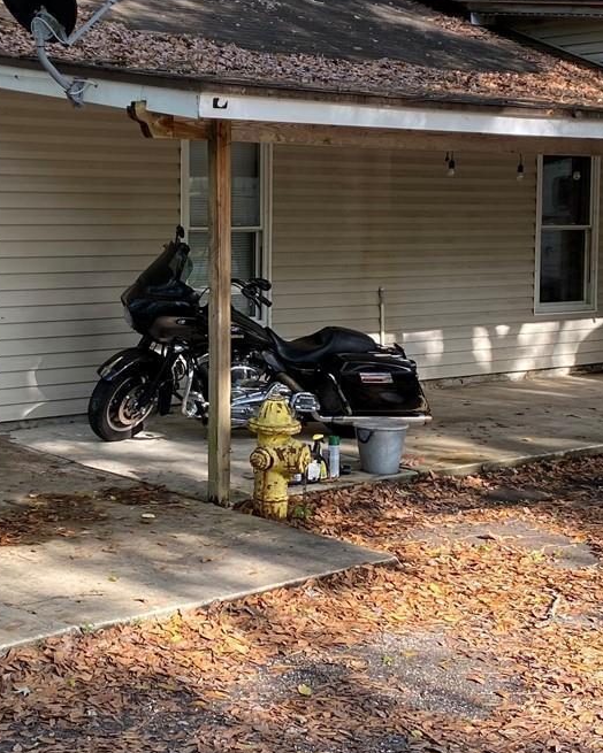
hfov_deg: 24.4
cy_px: 316
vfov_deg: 30.4
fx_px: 1383
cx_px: 185
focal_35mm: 62
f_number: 1.8
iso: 32
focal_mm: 4.25
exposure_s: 1/253
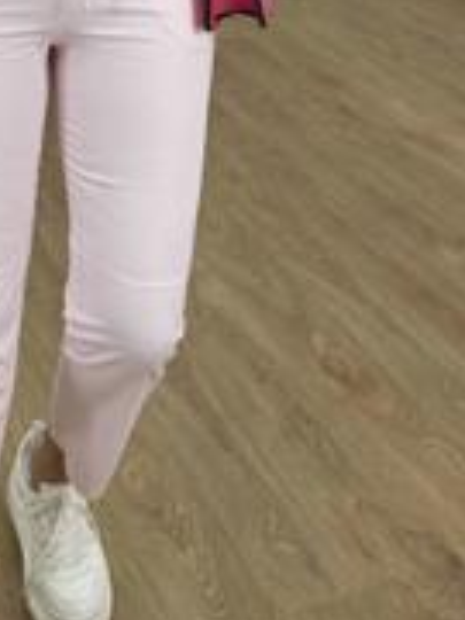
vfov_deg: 25.8
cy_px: -172
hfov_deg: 22.4
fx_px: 1164
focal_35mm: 65
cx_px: 110
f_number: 1.78
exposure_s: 1/204
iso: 80
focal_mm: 6.86
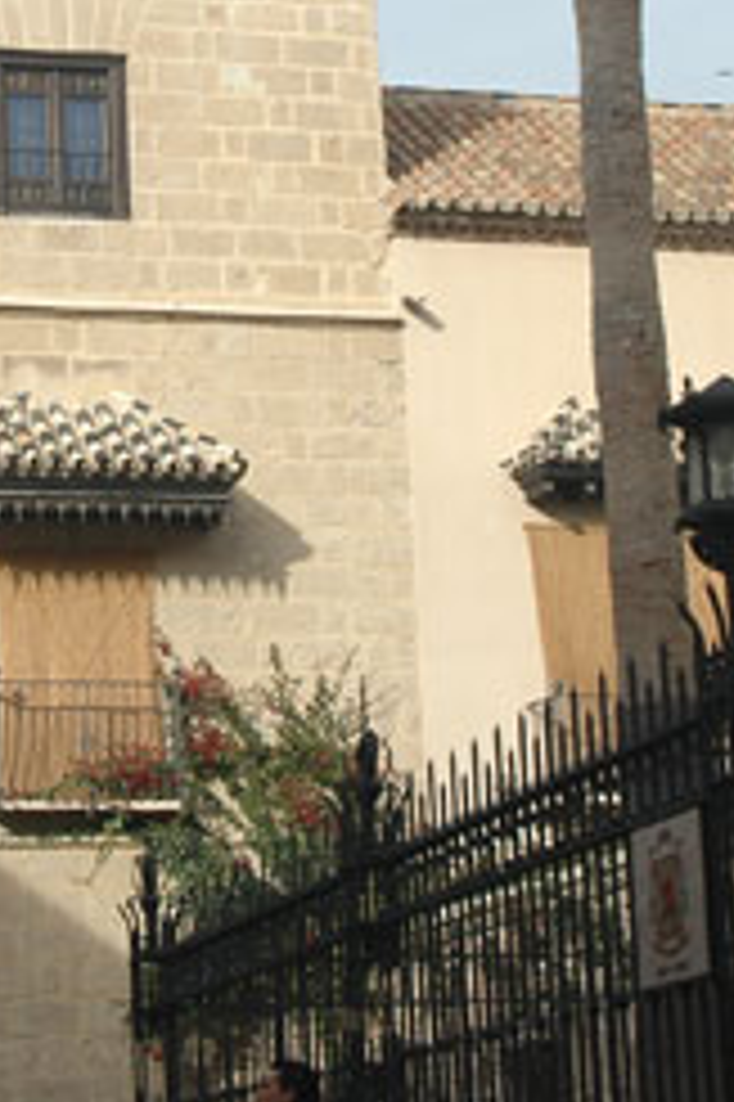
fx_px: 3154
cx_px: 198
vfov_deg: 19.3
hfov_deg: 13.2
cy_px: 18
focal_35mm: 103
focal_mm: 28
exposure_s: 1/200
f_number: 9
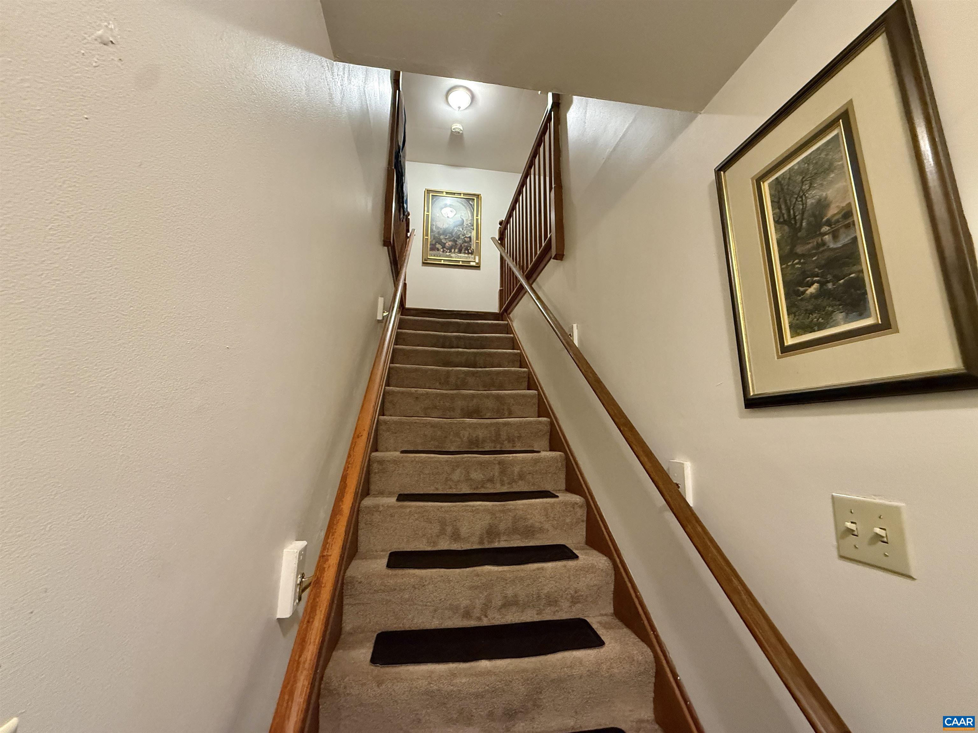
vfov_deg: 85.7
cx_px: 489
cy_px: 366
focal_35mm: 14
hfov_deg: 102.1
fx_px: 396
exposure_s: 1/60
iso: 640
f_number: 2.2
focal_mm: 2.22
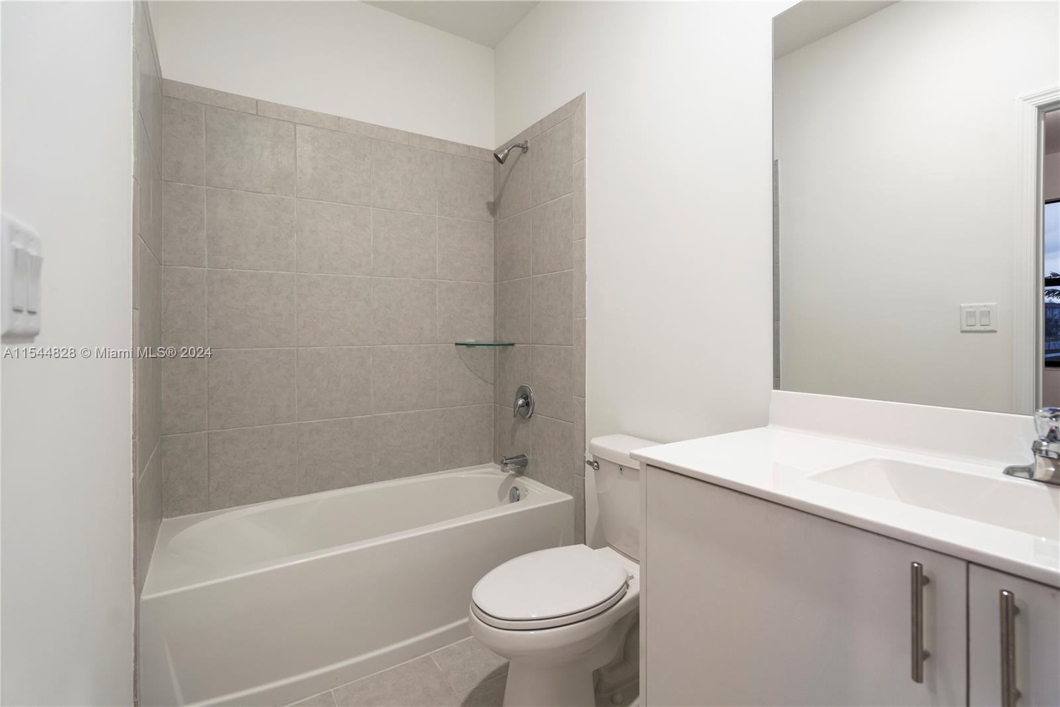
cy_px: 354
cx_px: 530
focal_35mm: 16
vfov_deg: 73.7
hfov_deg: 96.7
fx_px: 471
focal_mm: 16
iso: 250
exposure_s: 1/13
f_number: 5
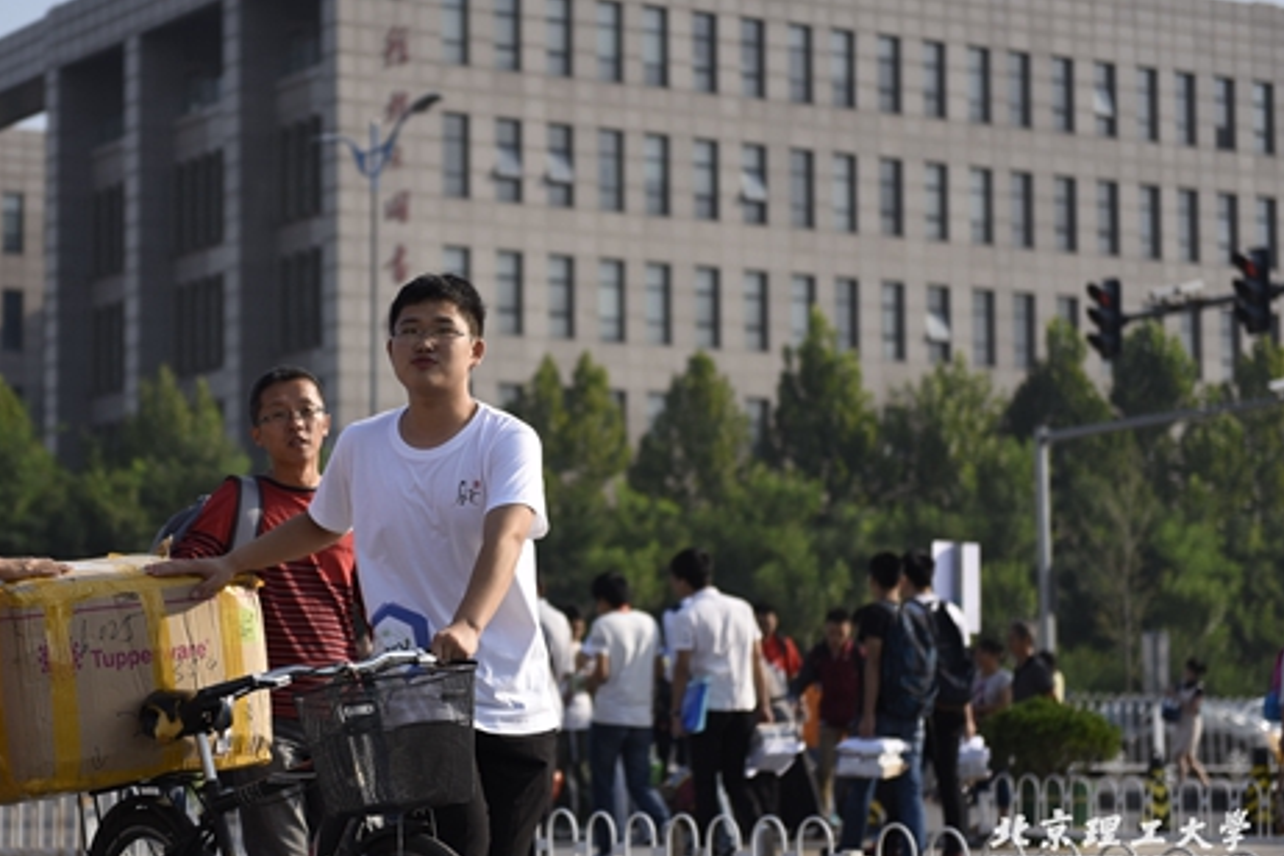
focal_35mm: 97
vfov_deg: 14.1
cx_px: 414
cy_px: 435
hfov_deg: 20.9
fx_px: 3459
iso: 250
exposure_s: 1/4000
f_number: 2.8
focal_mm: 70
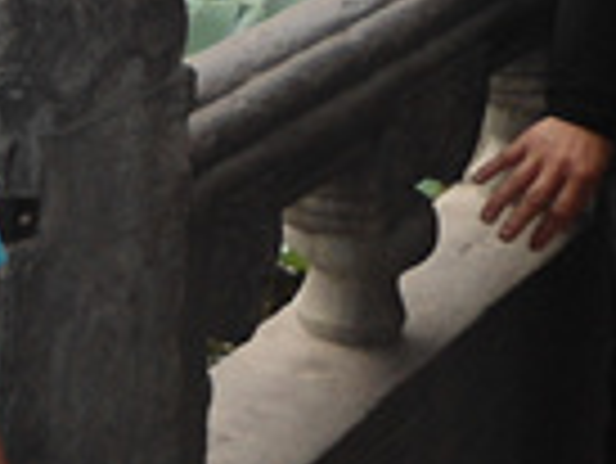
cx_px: -207
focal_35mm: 152
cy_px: -171
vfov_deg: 9.6
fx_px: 2707
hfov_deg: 12.5
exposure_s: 1/500
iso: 80
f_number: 2.8
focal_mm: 4.7
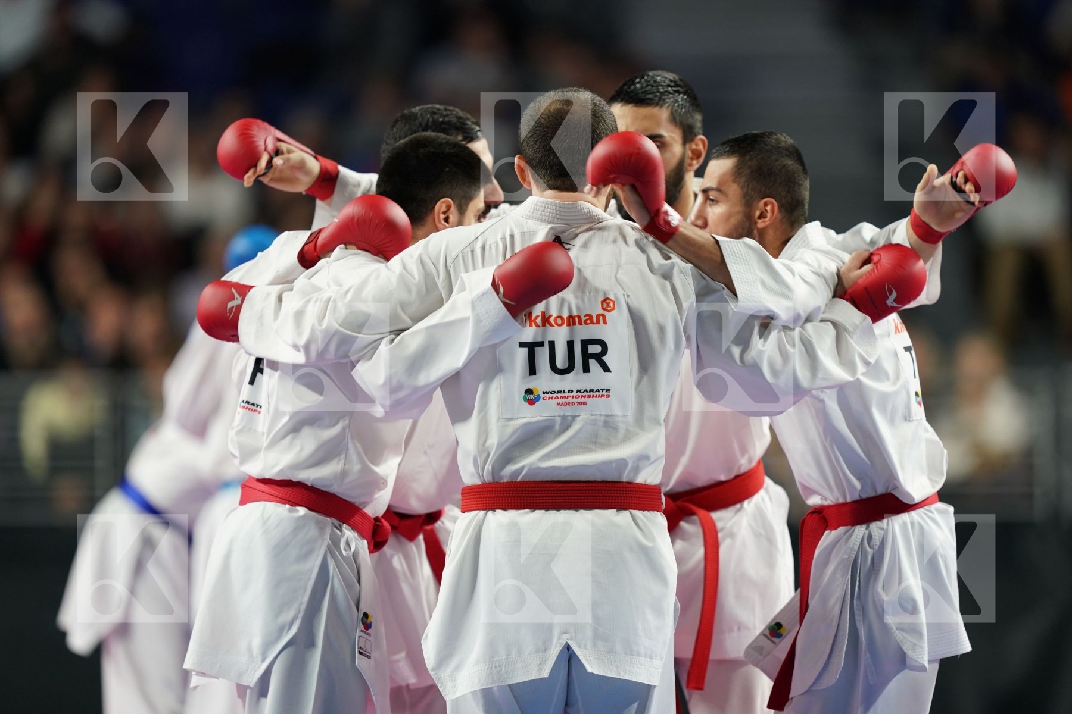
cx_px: 536
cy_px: 357
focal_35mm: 400
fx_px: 11910
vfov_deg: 3.4
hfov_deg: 5.2
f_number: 2.8
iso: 1250
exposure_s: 1/400
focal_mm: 400
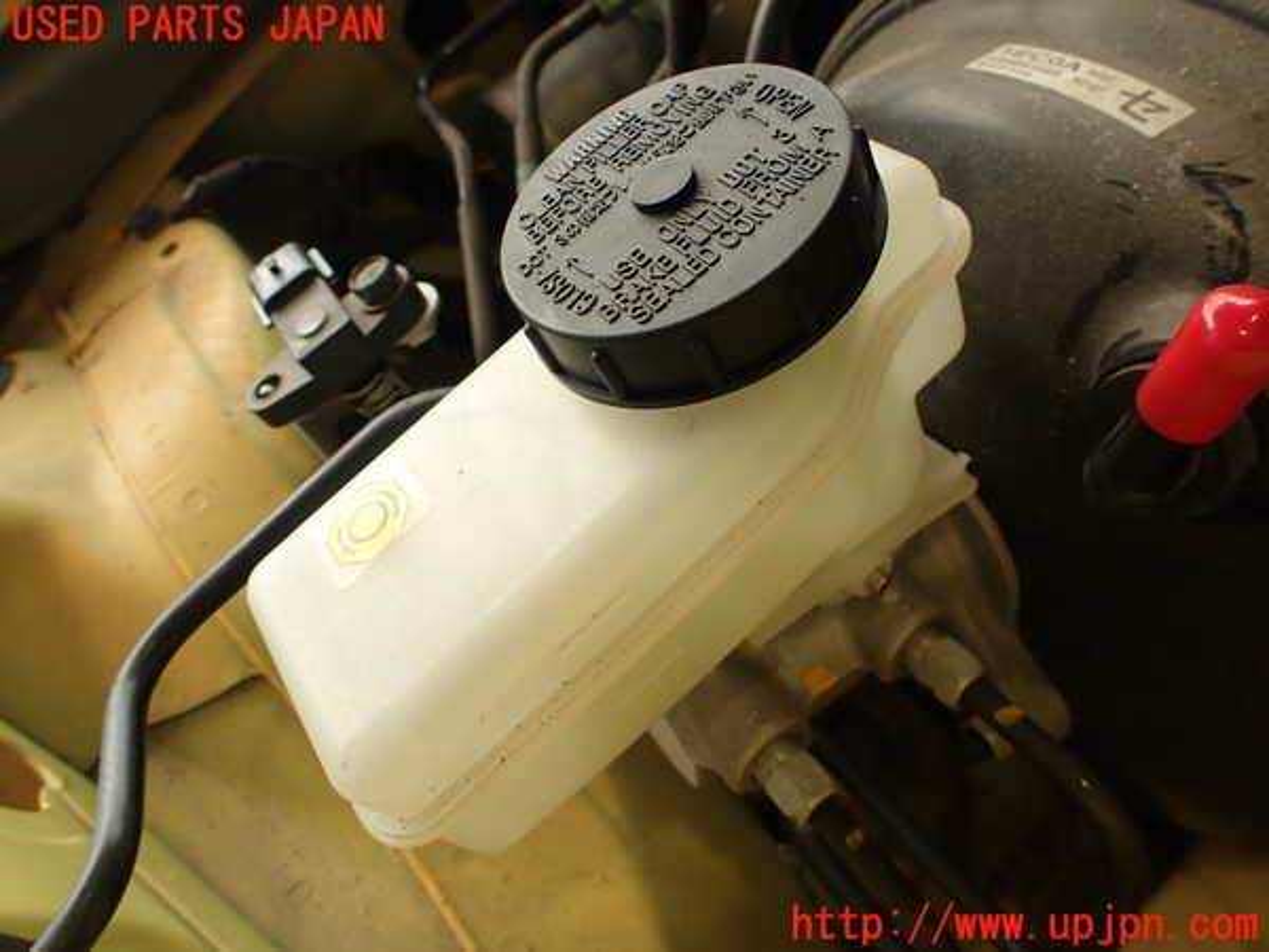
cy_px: 476
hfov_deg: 69.4
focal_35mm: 25
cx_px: 634
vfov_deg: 54.9
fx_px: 916
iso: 100
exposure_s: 1/125
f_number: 2.8
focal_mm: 4.5
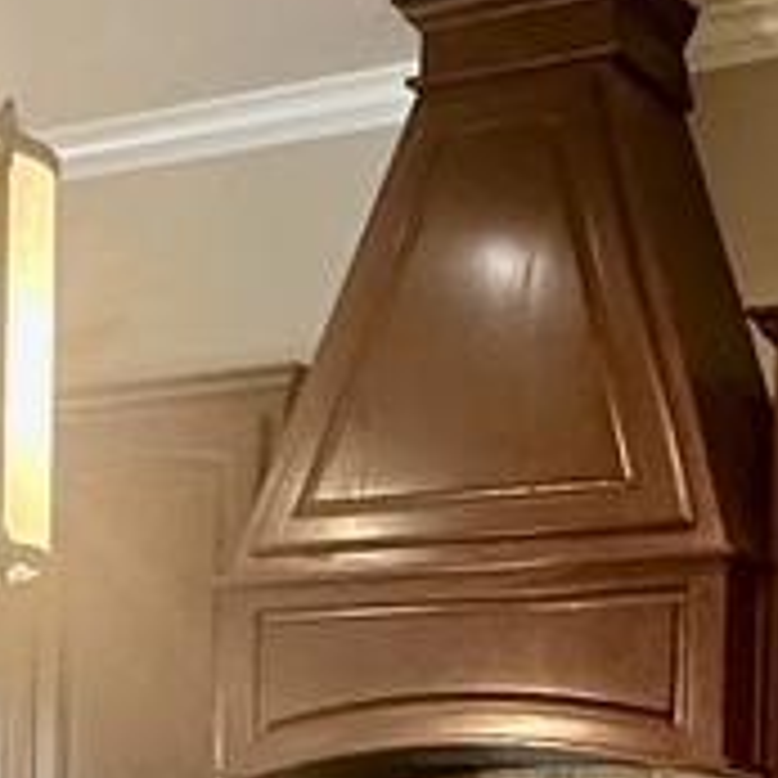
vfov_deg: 16.1
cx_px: 31
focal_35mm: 103
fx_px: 2619
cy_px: 989
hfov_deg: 16.6
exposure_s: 1/60
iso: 500
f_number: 2.2
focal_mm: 2.22
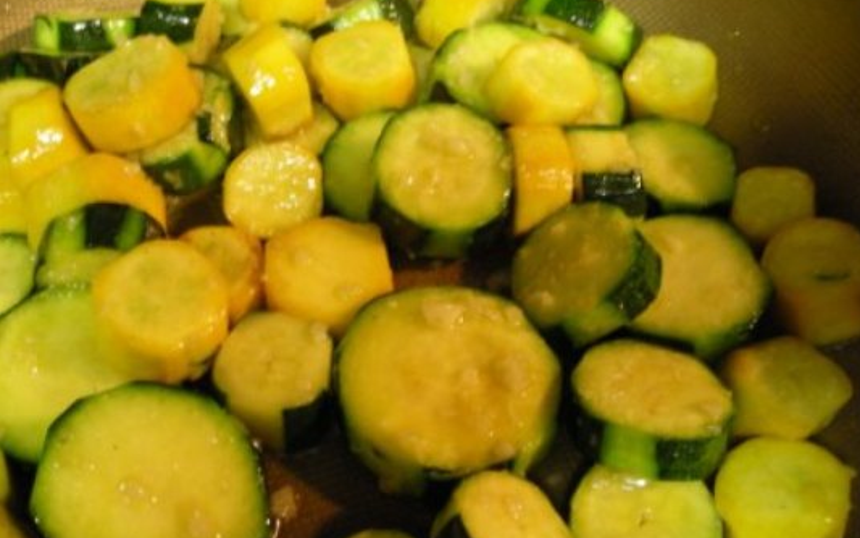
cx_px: 436
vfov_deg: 31.2
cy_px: 227
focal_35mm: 41
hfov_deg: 48.2
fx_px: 961
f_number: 3.2
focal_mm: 6.3
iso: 200
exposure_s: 1/5.9
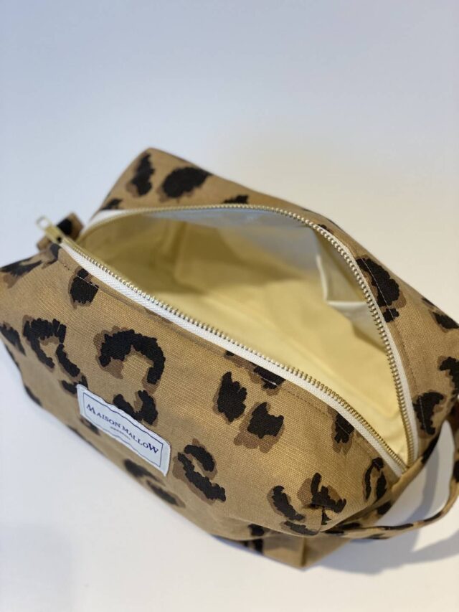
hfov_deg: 28.0
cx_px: 230
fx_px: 919
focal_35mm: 52
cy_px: 306
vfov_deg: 36.8
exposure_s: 1/100
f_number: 2
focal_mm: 6
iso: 80
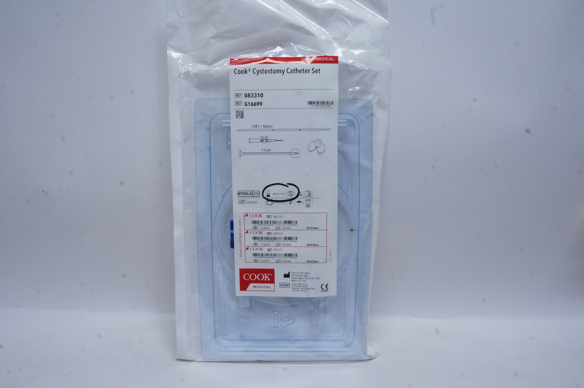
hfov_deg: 62.0
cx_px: 292
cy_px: 194
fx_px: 486
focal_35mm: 30
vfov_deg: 43.5
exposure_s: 1/6
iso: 400
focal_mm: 20
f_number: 20
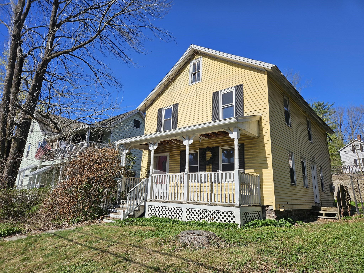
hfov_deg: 73.9
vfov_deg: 58.9
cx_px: 182
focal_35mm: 23
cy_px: 136
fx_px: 242
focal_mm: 5.4
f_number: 1.8
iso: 25
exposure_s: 1/2835
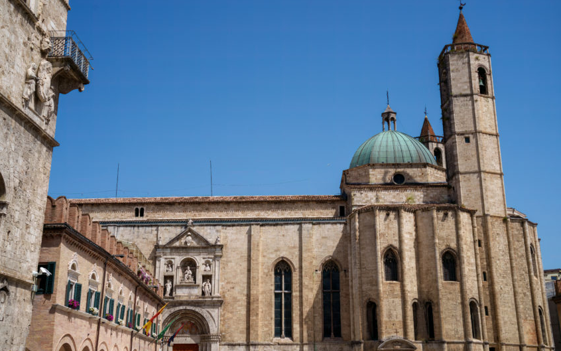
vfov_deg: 30.5
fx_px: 642
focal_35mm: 42
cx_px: 280
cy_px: 180
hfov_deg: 47.2
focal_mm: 41
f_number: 9
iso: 100
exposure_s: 1/400
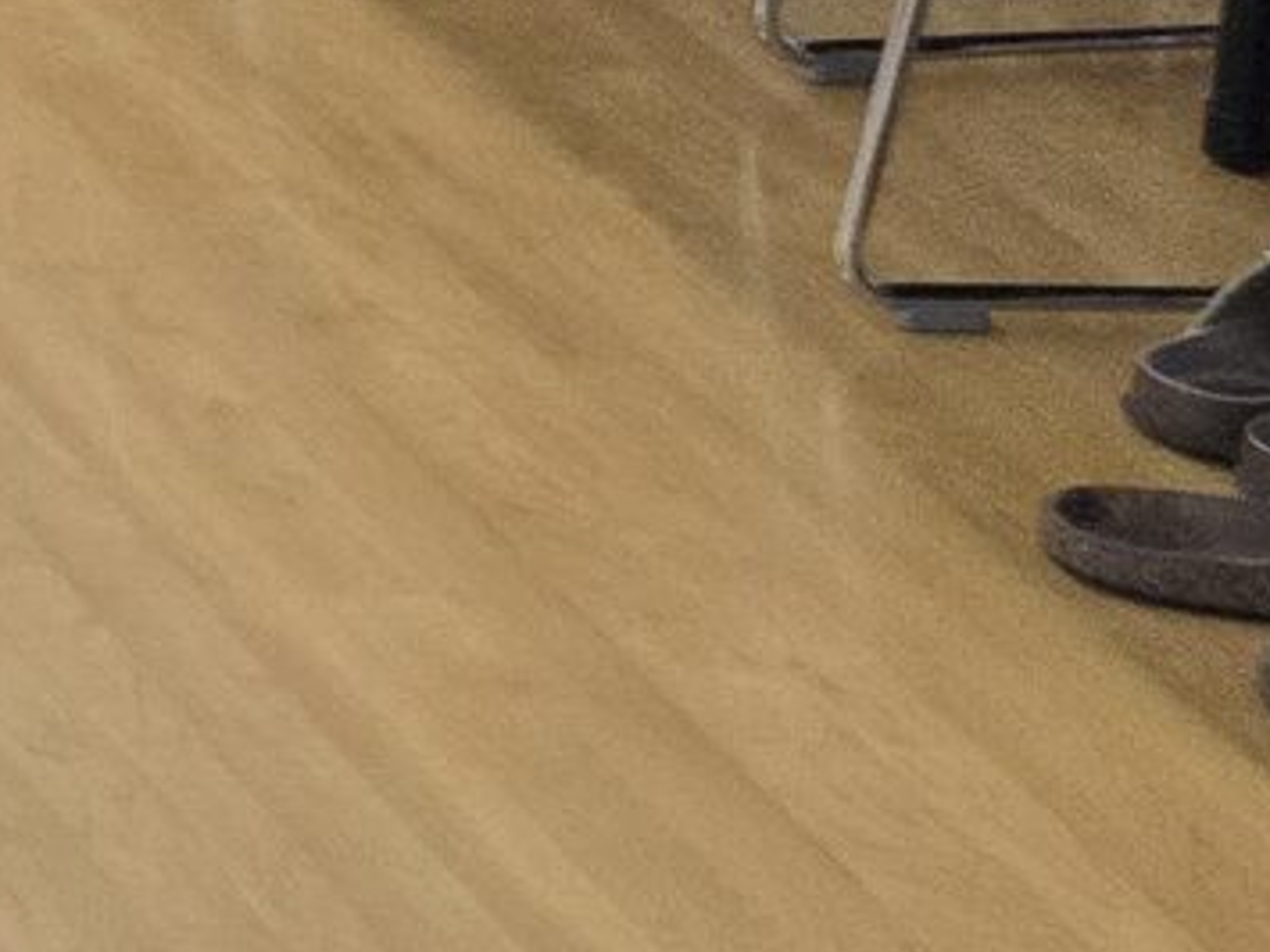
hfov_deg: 8.6
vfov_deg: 8.2
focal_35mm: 166
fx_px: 6088
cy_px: -1396
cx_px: -3188
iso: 250
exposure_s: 1/120
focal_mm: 6.3
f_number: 1.7
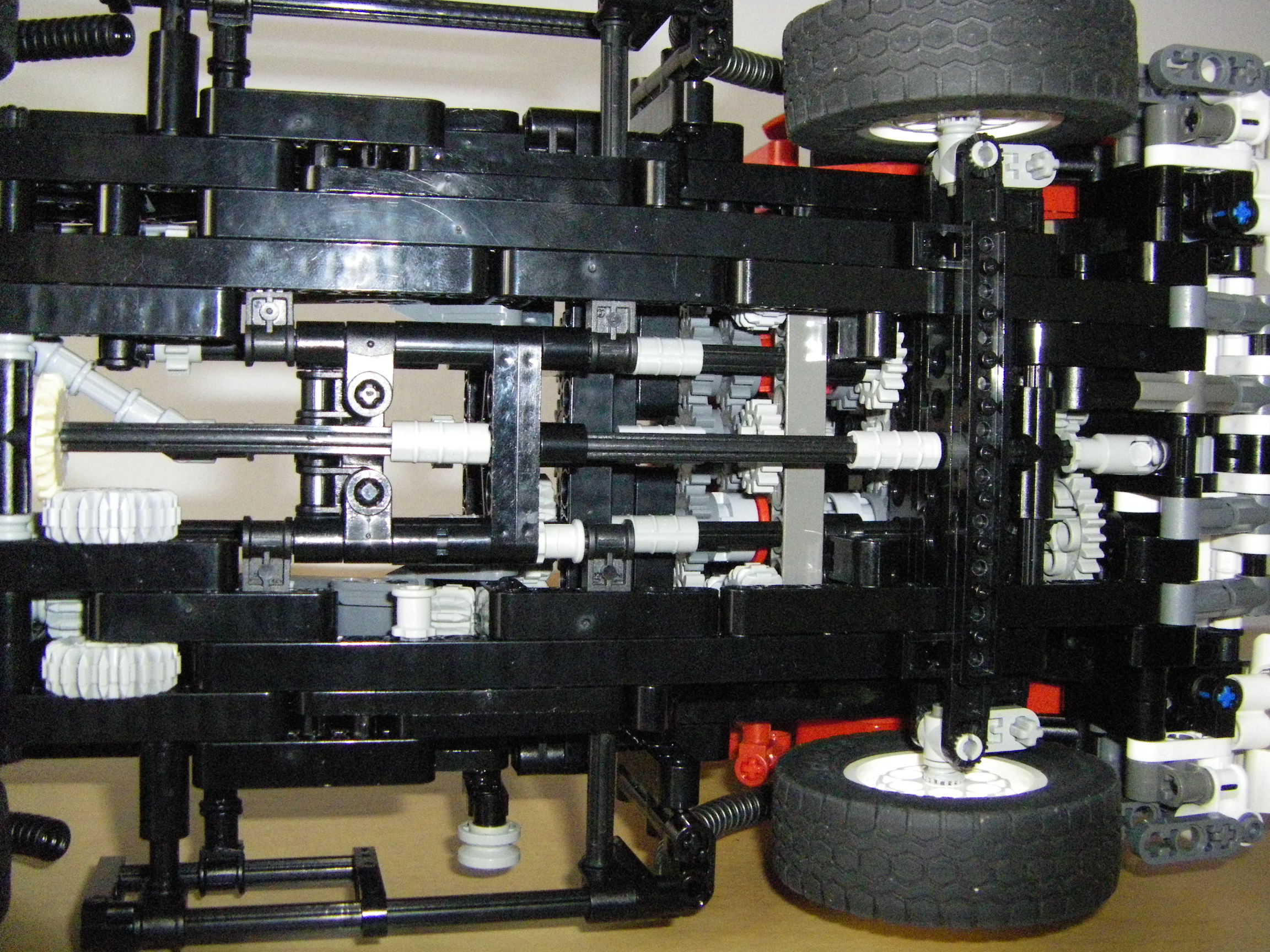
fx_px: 1394
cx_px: 635
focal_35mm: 38
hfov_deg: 49.0
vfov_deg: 37.7
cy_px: 476
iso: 800
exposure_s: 1/50
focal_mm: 6.3
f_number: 7
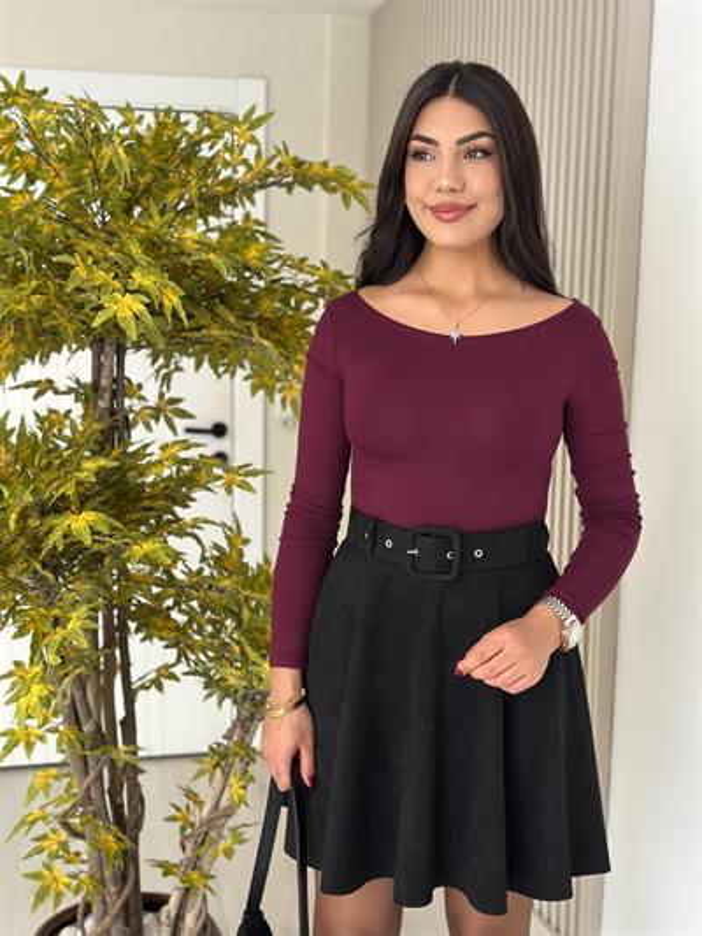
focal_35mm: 48
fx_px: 1297
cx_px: 351
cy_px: 468
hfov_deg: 30.3
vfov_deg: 39.6
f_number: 1.78
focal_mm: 6.86
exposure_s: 1/205
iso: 80
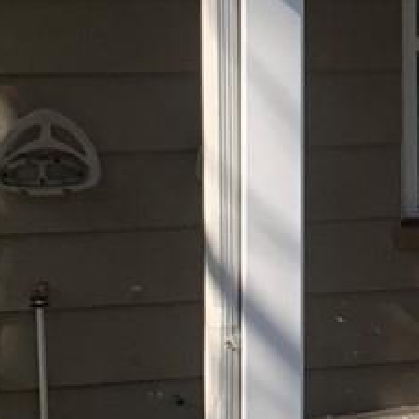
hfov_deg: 9.6
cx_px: 1018
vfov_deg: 10.8
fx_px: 2205
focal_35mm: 161
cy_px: 130
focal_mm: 4.25
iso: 25
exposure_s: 1/1163
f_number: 1.8
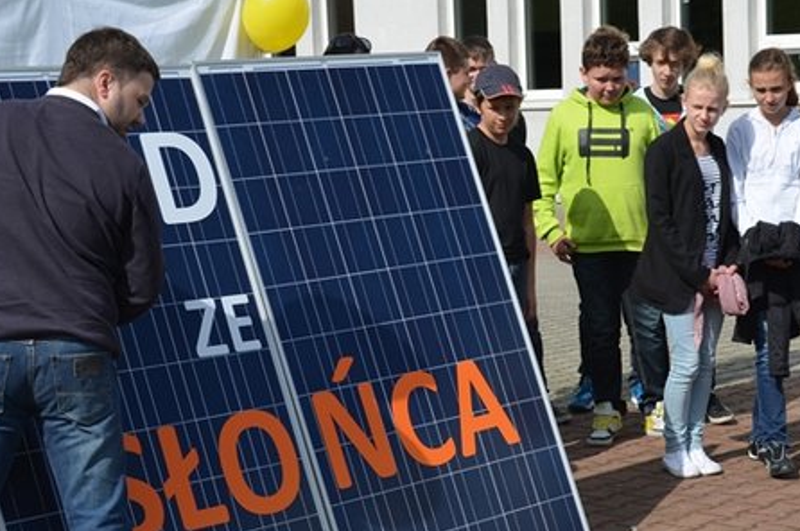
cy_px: 379
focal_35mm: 83
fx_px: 1842
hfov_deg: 24.4
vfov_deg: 16.3
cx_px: 502
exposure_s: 1/250
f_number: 8
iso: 100
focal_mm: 38
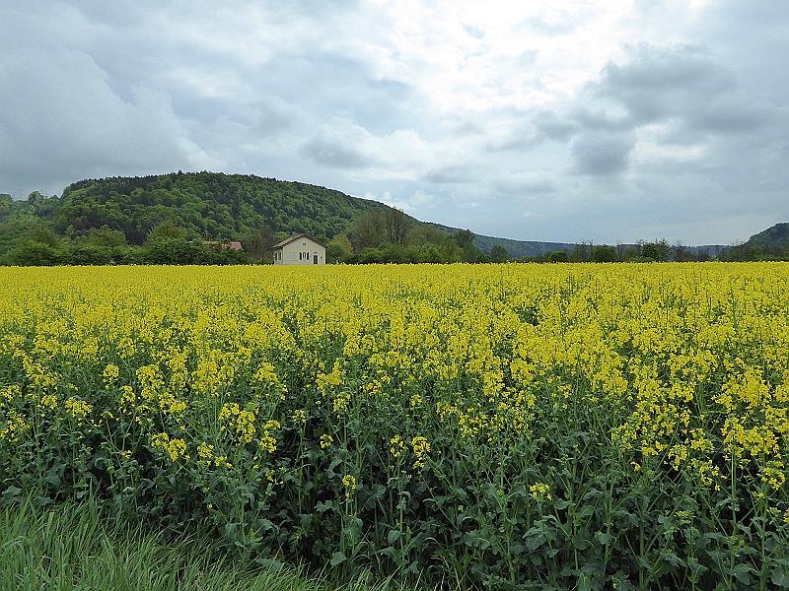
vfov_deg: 54.9
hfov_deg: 69.4
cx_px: 394
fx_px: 570
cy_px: 296
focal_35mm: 25
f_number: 5
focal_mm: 4.3
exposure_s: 1/800
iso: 200
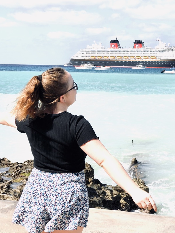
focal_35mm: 72
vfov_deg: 27.0
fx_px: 485
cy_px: 106
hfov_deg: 20.4
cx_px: 108
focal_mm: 6.6
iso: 20
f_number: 2.8
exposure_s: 1/1143
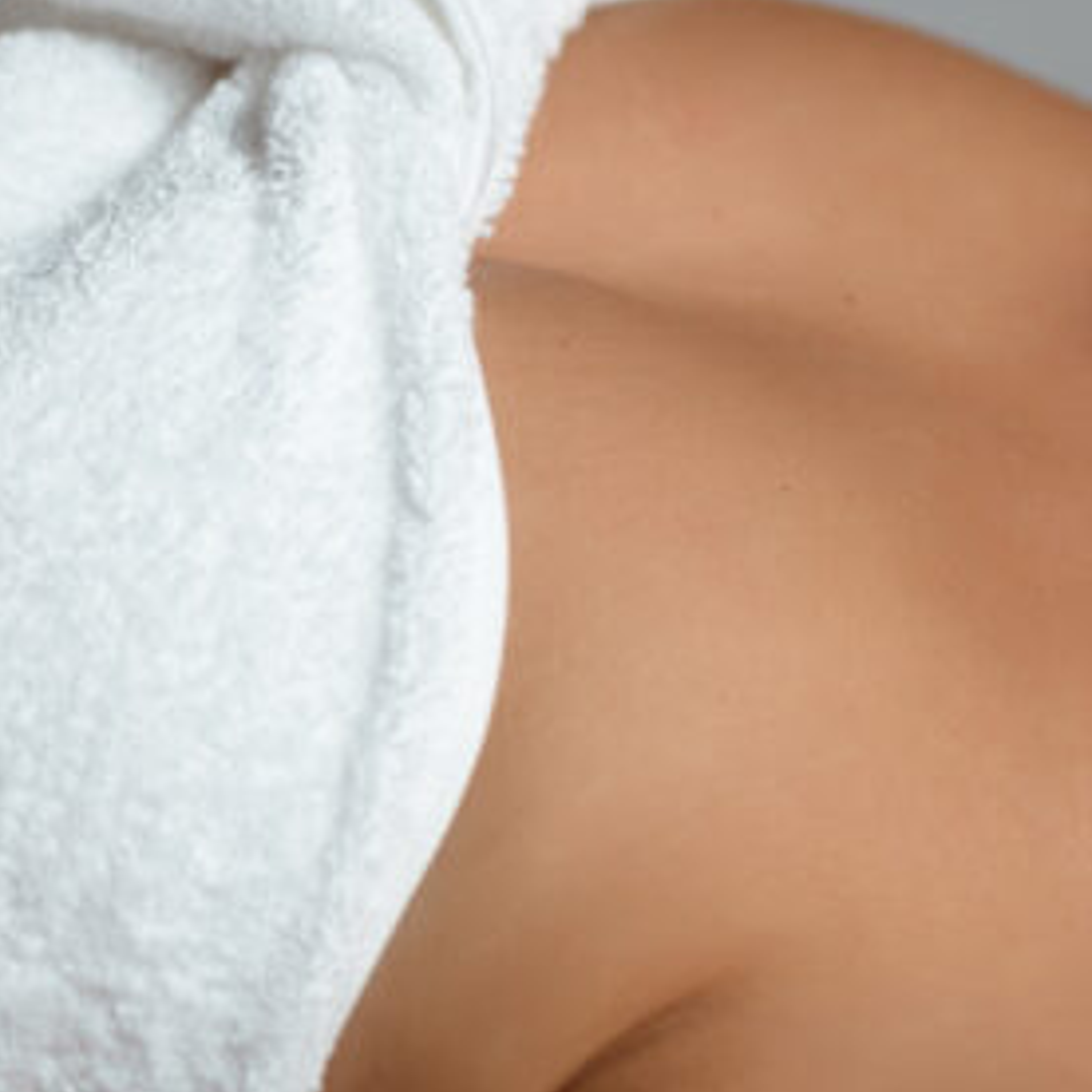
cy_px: 259
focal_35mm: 331
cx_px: 1598
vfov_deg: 5.3
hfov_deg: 5.3
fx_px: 11814
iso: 200
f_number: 3.2
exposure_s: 1/160
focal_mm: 105
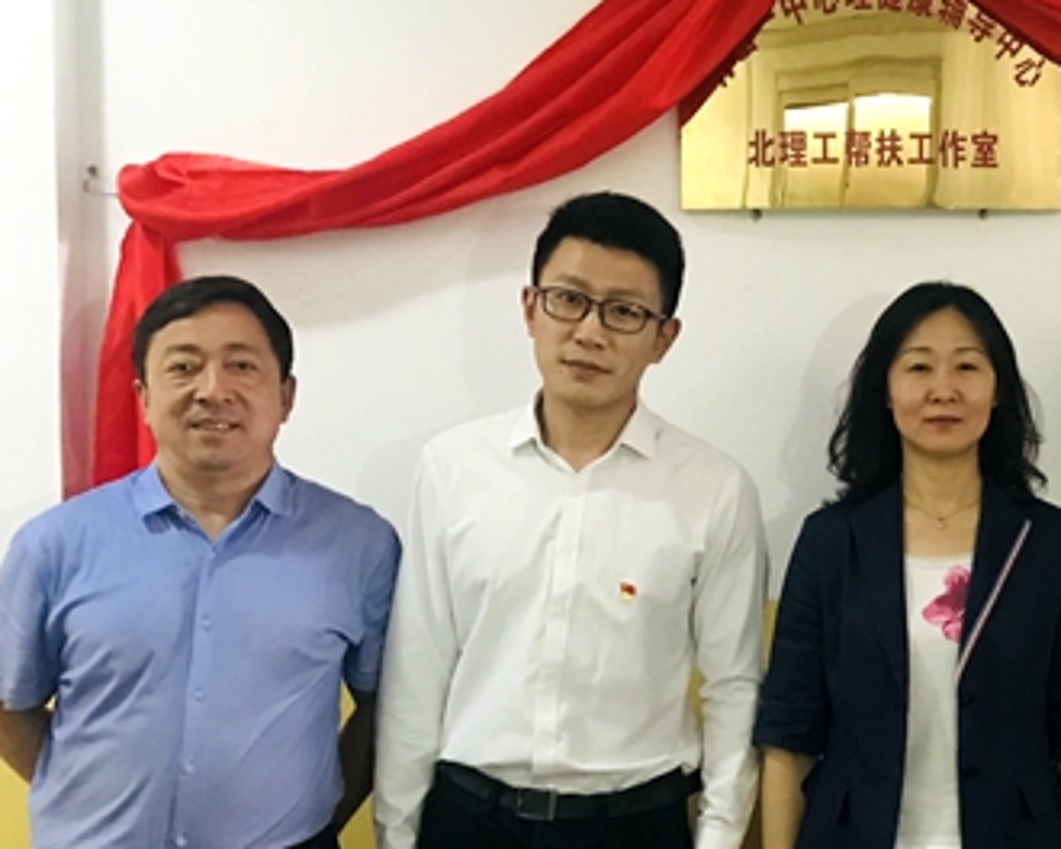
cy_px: 540
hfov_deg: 33.5
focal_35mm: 53
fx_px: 1664
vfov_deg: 28.5
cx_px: 948
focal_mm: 3.99
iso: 100
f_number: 1.8
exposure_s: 1/4
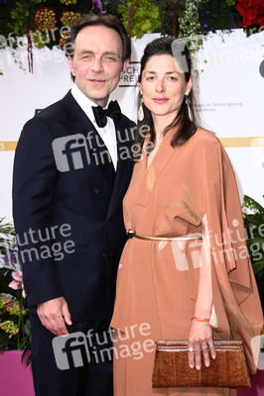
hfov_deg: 16.6
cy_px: 198
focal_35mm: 82
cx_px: 132
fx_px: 903
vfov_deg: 24.8
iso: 640
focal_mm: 82
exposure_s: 1/250
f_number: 5.6
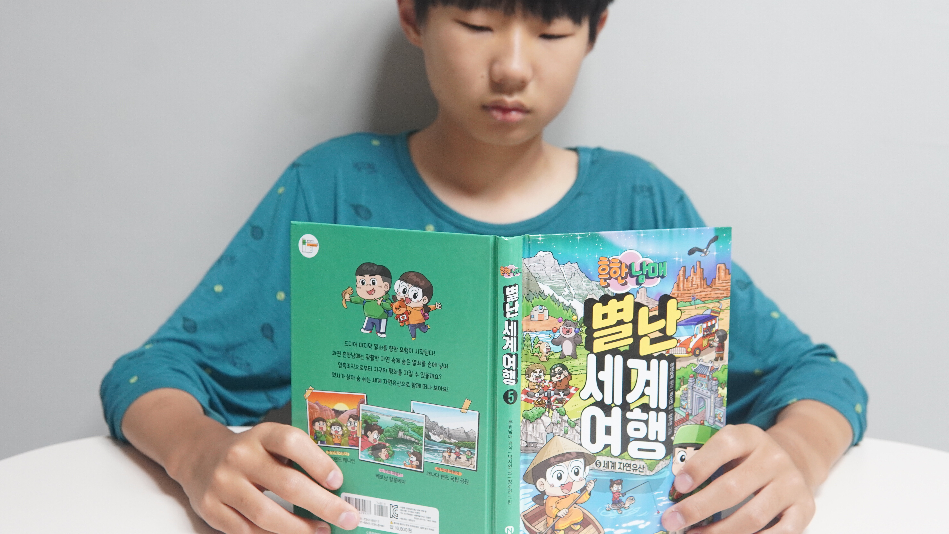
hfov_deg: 42.9
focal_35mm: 48
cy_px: 269
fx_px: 1208
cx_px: 482
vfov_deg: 24.9
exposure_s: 1/50
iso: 1000
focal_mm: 30
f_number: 5
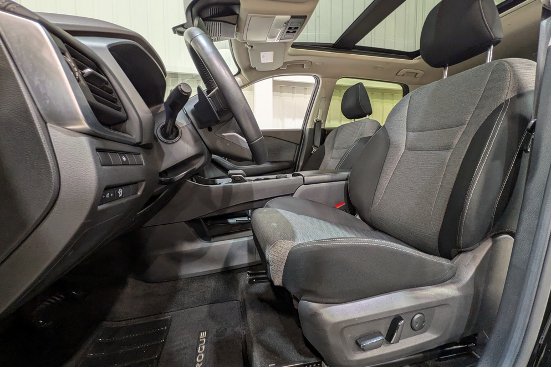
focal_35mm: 15
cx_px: 280
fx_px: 230
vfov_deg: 77.3
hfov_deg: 100.4
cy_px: 175
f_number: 2.2
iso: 90
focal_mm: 1.83
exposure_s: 1/30
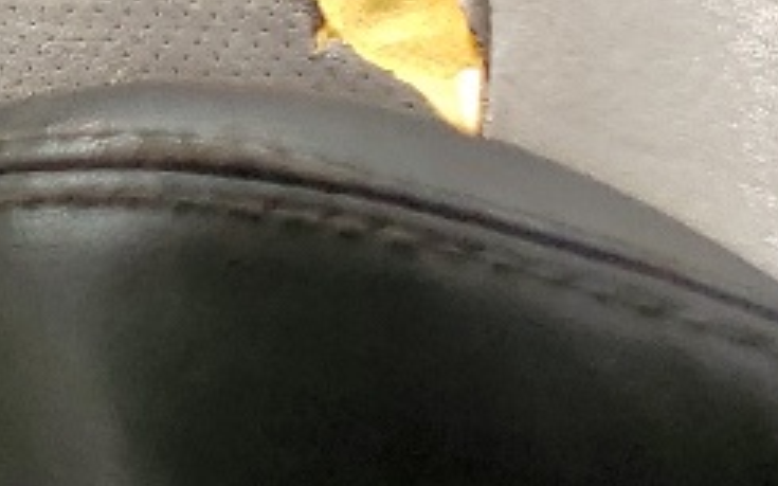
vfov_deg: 6.9
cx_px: -1613
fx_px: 3816
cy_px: -654
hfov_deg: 9.2
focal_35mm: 180
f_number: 1.5
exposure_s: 1/556
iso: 50
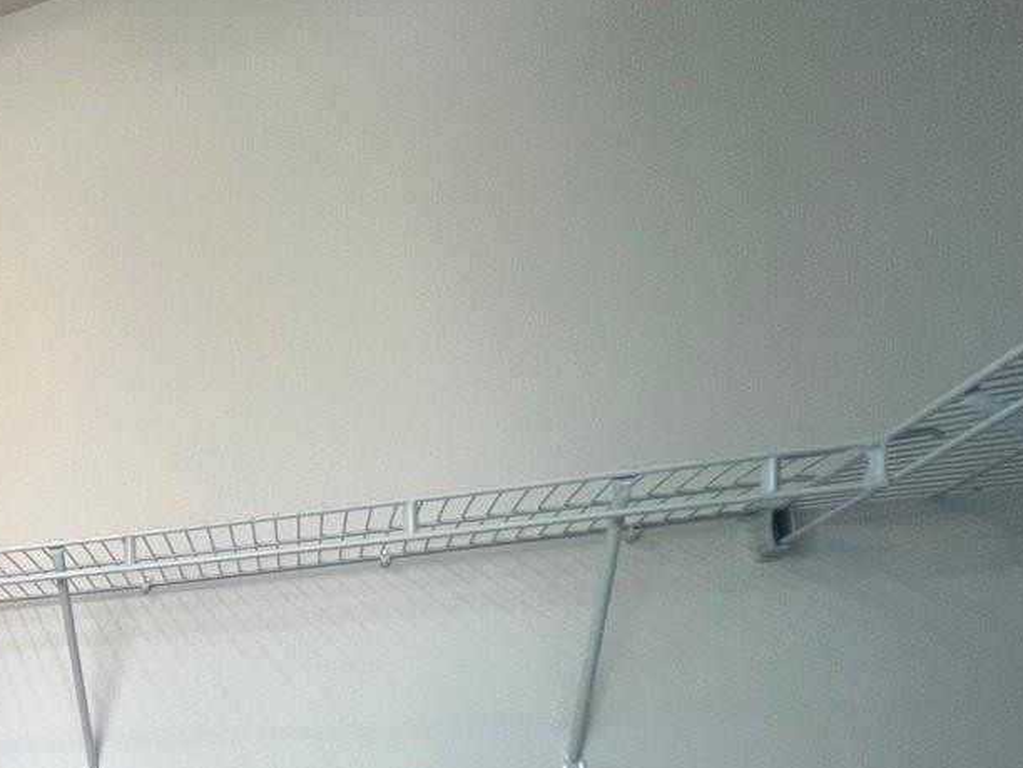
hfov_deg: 38.1
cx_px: -239
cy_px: 833
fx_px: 1005
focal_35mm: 34
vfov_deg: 35.9
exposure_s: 1/120
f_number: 1.8
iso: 80
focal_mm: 1.57
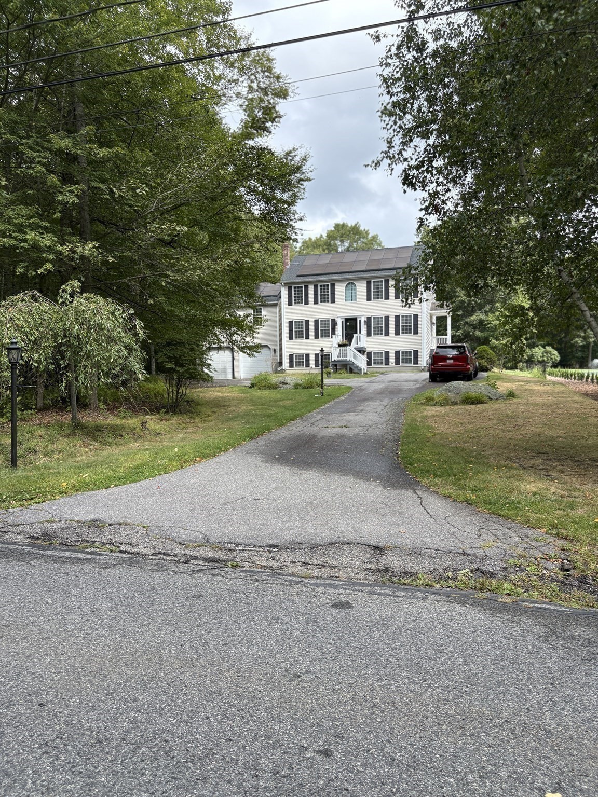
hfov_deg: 53.1
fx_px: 599
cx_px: 299
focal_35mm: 26
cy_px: 398
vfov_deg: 67.3
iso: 64
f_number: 1.6
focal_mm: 5.96
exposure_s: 1/1451
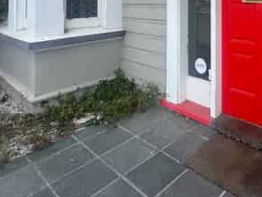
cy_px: -5
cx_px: 225
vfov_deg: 38.6
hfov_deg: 51.6
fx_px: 242
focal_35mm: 32
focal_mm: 2.22
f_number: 2.2
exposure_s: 1/669
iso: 40
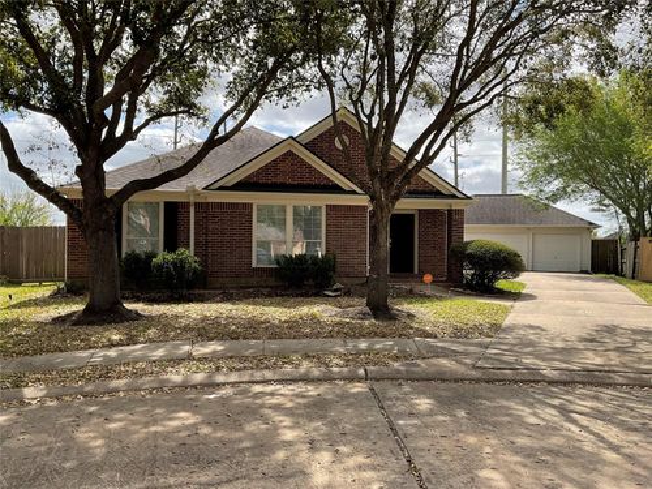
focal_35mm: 29
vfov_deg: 48.2
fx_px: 546
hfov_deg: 61.7
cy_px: 244
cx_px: 326
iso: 16
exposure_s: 1/1250
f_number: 1.8
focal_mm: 3
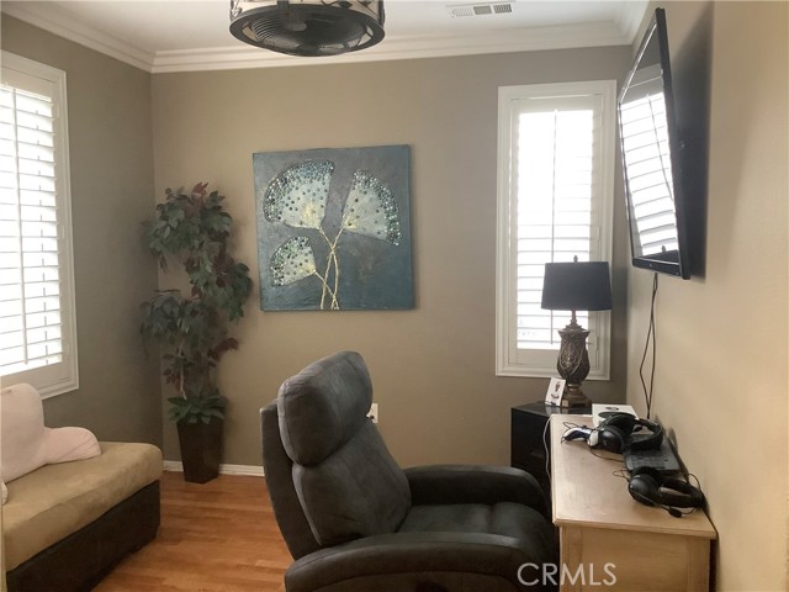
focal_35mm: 31
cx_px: 394
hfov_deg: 58.4
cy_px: 296
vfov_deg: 45.4
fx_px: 707
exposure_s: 1/60
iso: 400
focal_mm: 3.3
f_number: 2.4
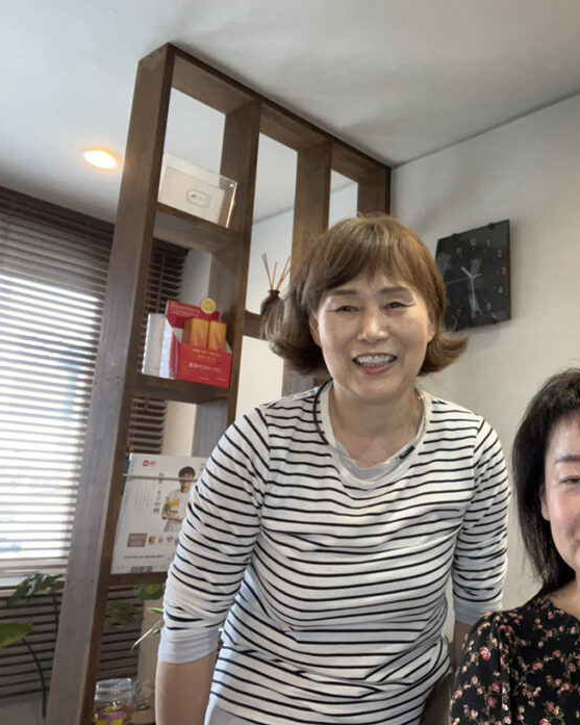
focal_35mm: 33
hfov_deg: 41.0
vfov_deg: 54.2
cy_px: 341
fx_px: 709
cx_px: 526
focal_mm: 2.71
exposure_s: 1/60
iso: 200
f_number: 2.2
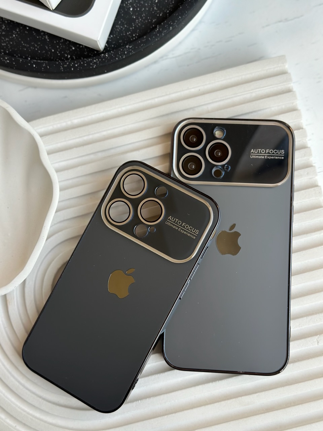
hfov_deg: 30.3
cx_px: 162
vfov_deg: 39.7
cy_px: 216
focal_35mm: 48
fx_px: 597
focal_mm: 6.86
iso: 80
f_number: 1.78
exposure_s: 1/623
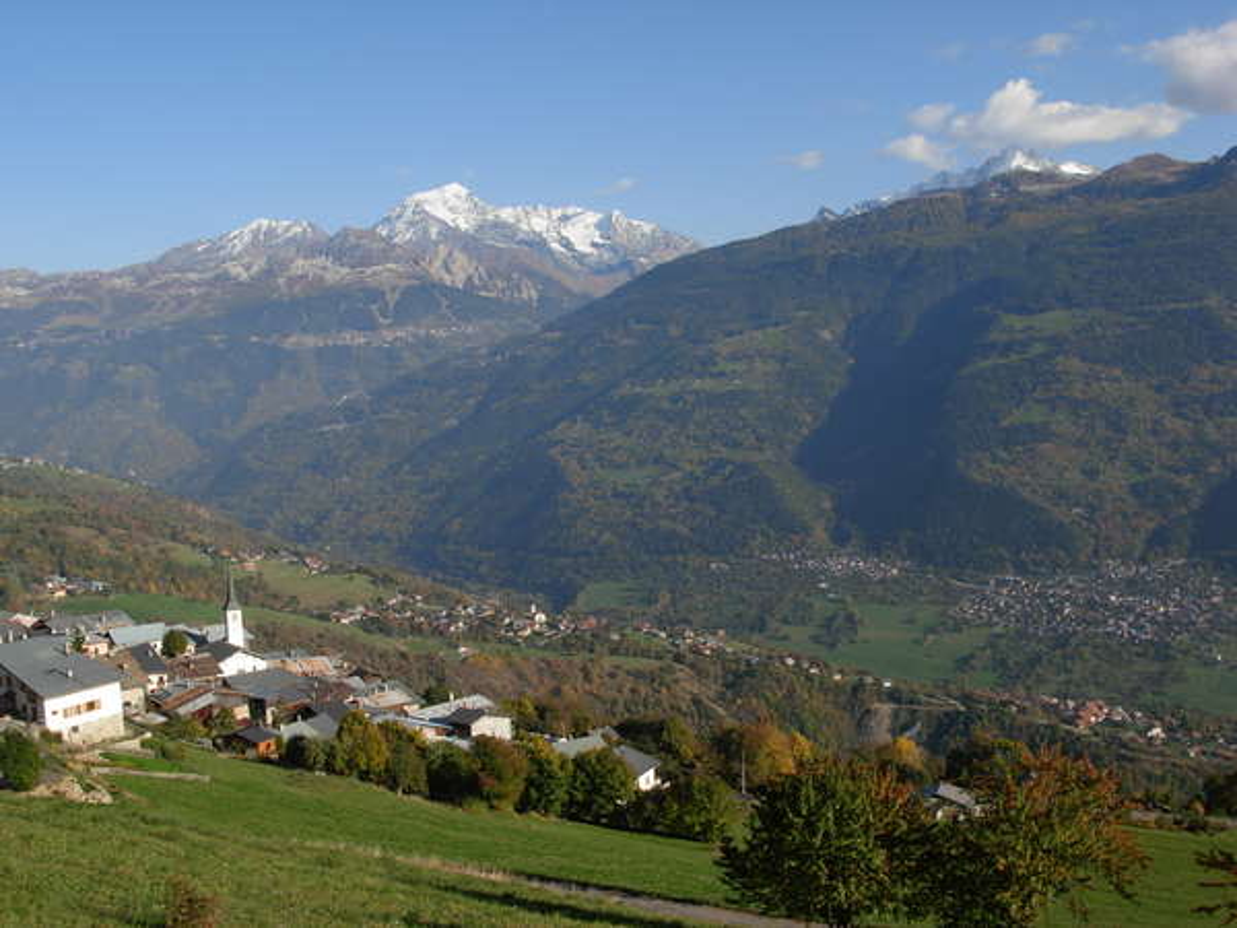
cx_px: 618
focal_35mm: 38
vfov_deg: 37.7
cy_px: 464
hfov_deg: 49.0
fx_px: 1358
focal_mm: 6.3
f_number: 4.9
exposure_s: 1/512
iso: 79
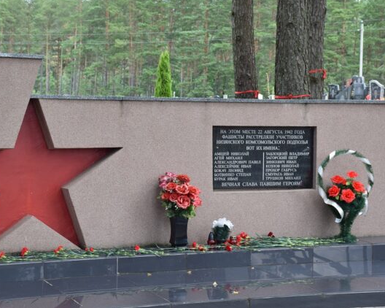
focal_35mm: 82
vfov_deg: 18.7
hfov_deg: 23.3
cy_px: 153
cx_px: 187
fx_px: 934
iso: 500
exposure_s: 1/250
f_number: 8
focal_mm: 48
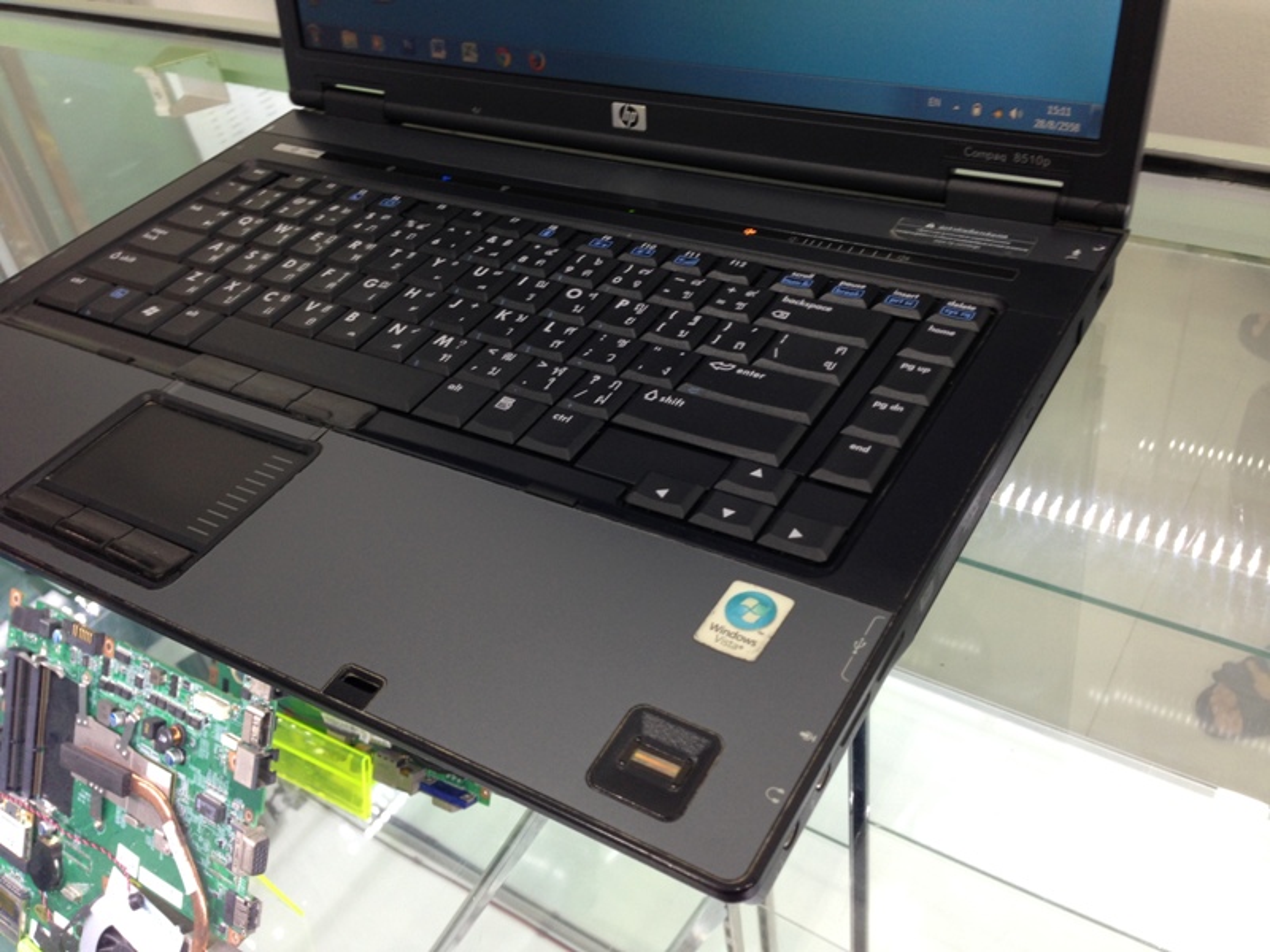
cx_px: 635
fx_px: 1211
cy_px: 476
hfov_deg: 55.4
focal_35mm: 33
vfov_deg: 42.9
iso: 50
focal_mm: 4.12
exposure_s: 1/20
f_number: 2.4
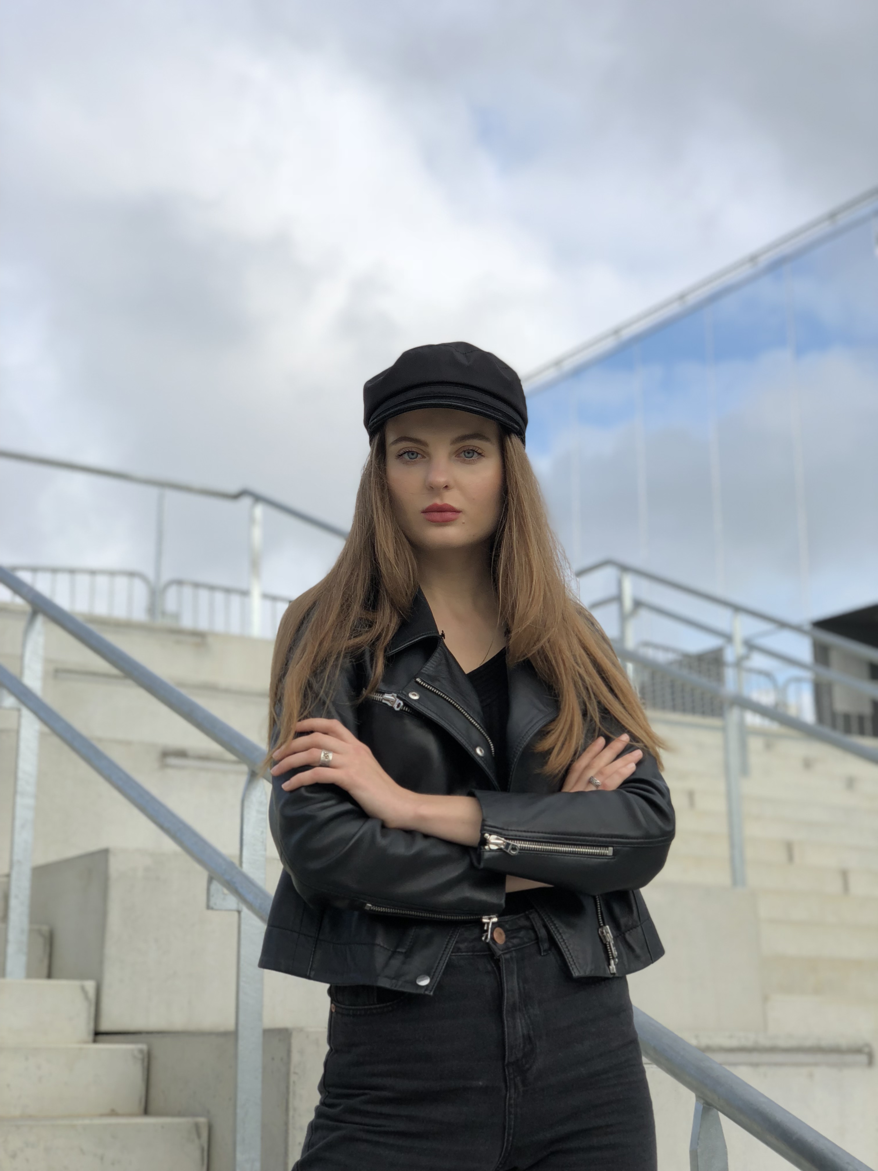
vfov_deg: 36.8
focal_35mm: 52
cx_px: 439
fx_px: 1759
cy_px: 586
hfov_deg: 28.0
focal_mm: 6
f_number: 2.4
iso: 16
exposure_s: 1/505
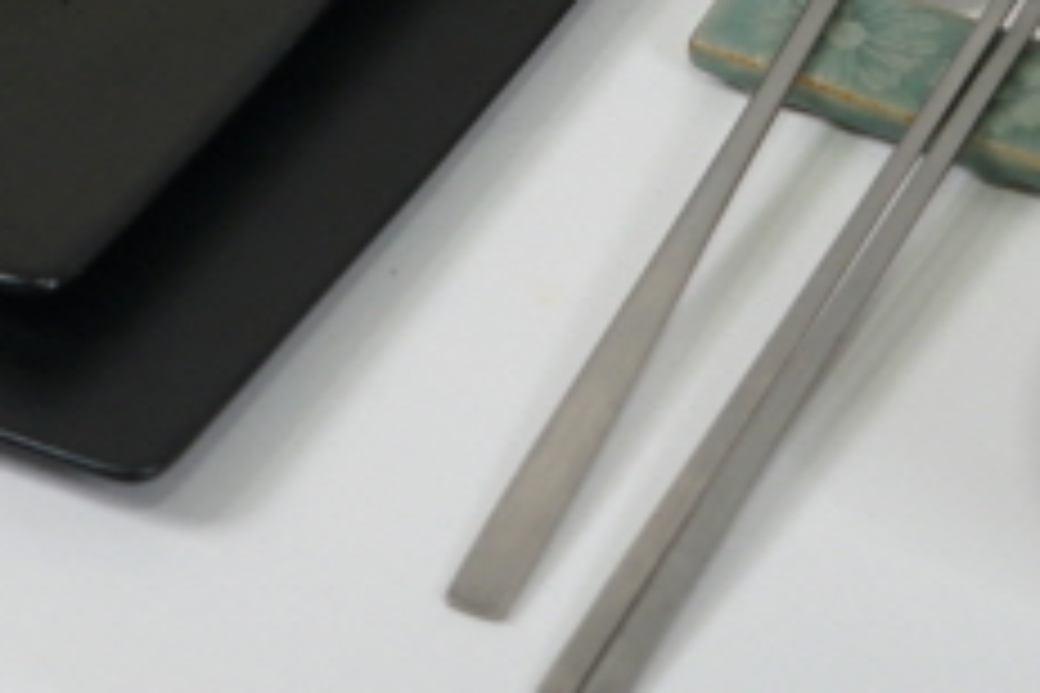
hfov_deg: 13.8
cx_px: 689
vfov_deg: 9.1
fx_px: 4304
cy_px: -160
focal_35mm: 149
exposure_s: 1/160
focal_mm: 43
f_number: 4
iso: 400
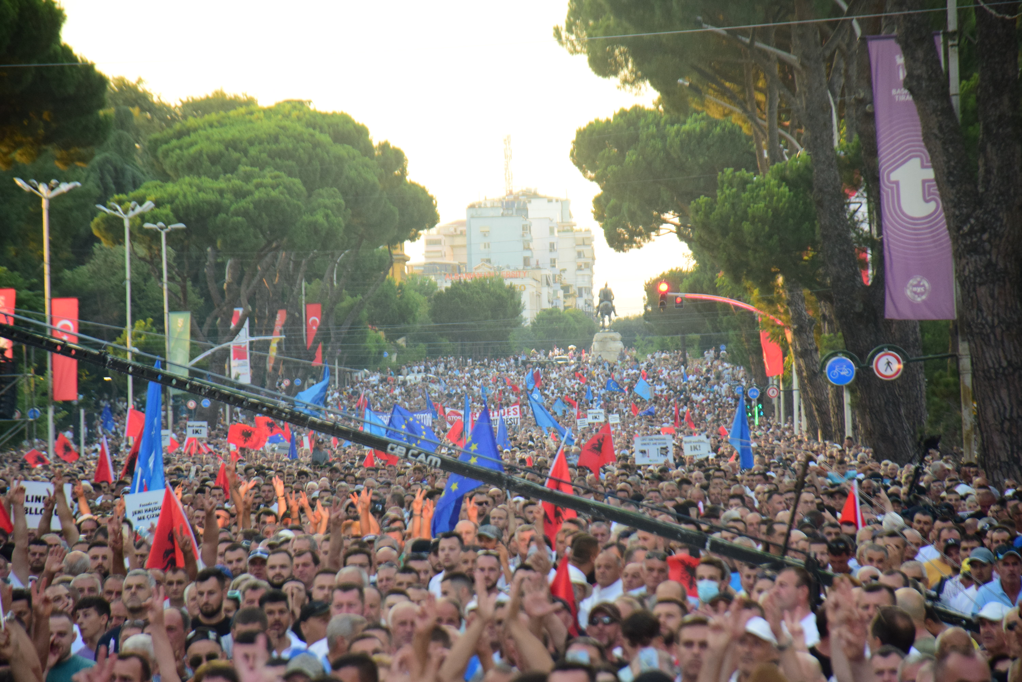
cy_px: 341
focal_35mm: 210
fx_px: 5961
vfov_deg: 6.5
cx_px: 511
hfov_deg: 9.8
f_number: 5.6
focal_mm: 140
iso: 1250
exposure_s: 1/250
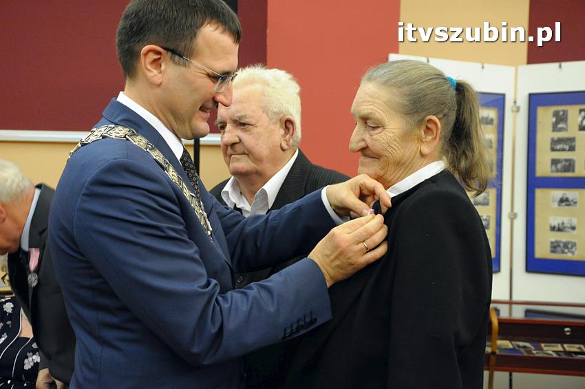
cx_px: 292
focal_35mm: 52
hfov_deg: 37.9
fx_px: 852
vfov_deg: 25.7
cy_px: 194
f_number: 5.6
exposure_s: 1/80
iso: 2500
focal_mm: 35
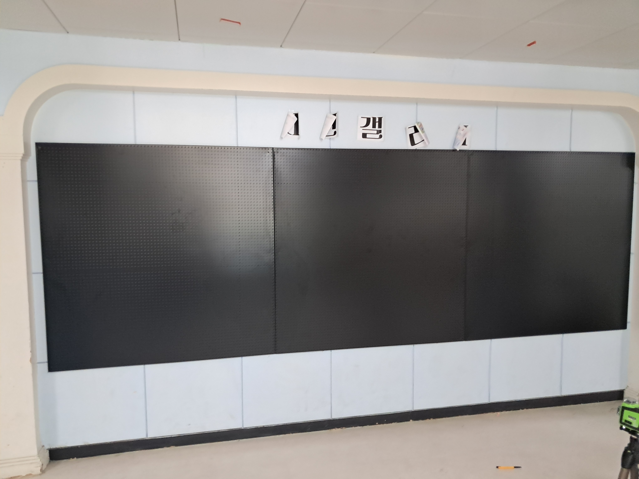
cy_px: 240
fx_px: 498
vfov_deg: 51.4
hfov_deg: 65.3
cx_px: 320
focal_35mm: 27
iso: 500
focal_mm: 4
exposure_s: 1/40
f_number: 1.8
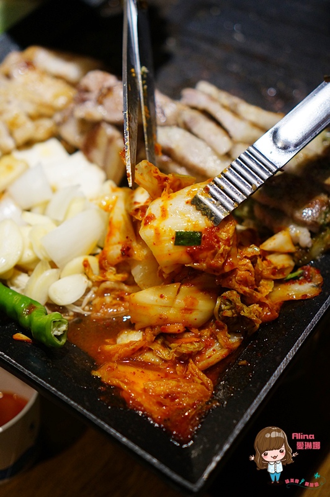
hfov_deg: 25.7
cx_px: 165
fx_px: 723
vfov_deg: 37.9
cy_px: 248
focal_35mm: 52
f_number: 2
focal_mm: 35
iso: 800
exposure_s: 1/200
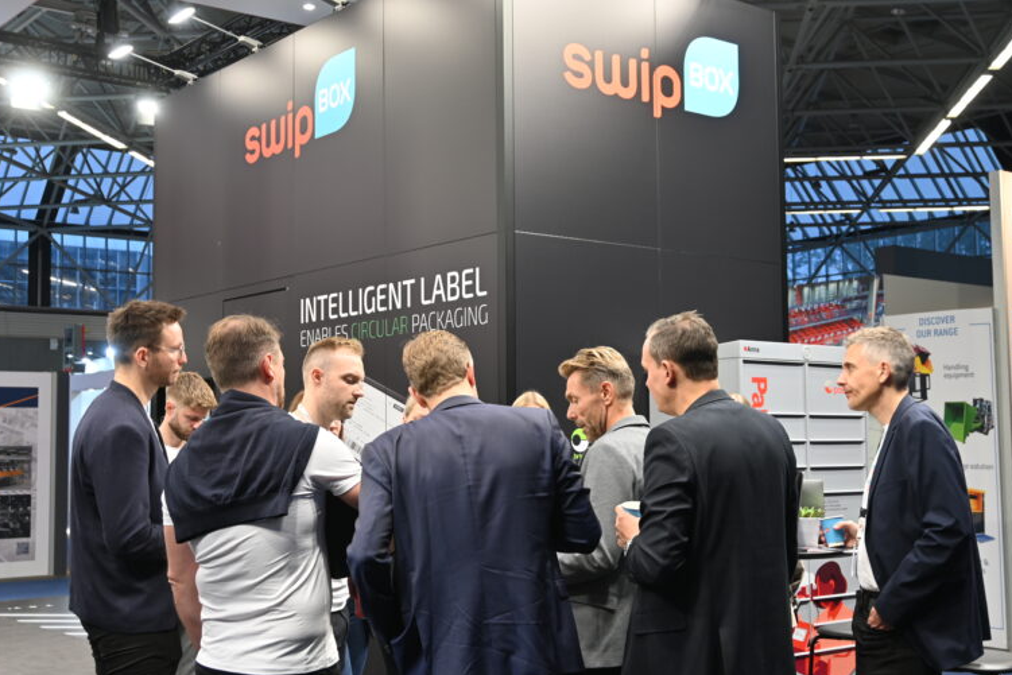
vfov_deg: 29.3
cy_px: 334
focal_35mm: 46
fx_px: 1293
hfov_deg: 42.7
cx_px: 503
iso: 100
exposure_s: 1/13
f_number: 5.6
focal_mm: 30
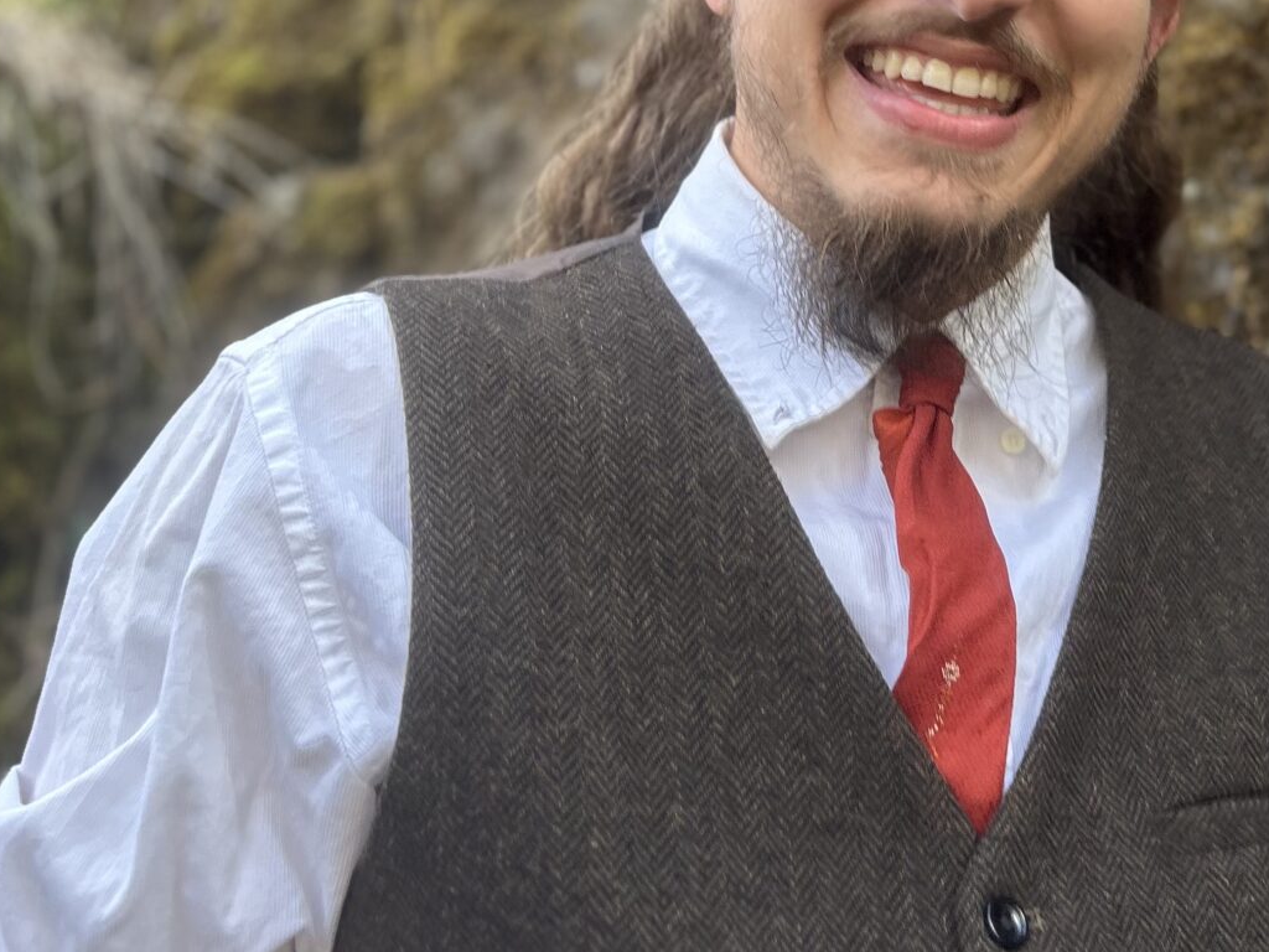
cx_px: 918
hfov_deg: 36.1
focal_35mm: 52
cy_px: -40
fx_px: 1906
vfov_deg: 26.3
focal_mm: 5.7
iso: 50
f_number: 1.5
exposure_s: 1/121
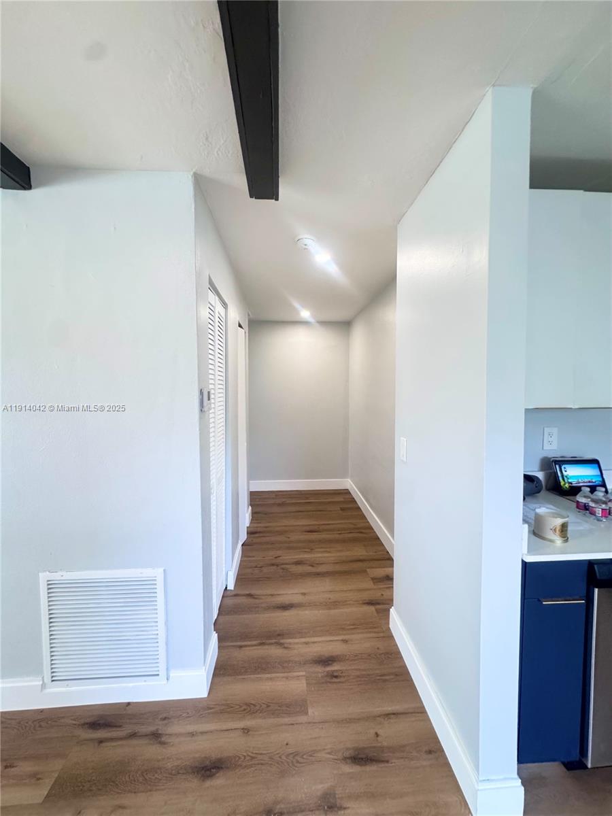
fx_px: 330
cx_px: 306
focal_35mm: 14
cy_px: 408
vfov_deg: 102.1
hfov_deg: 85.7
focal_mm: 2.22
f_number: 2.2
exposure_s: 1/120
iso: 250
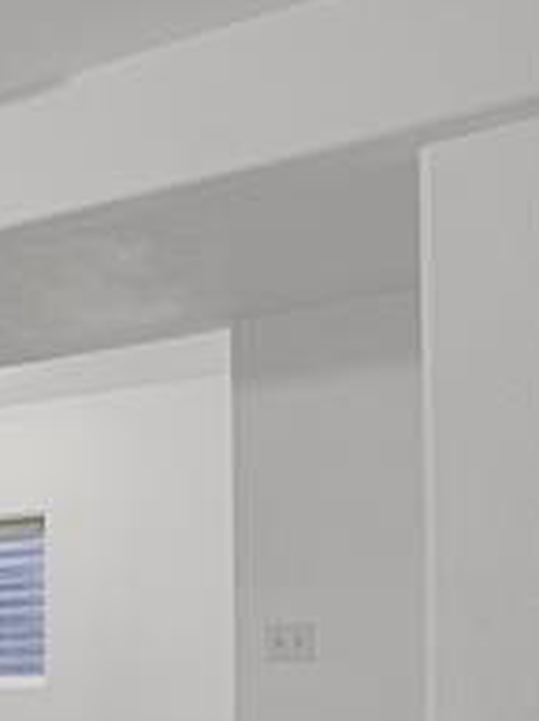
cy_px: 695
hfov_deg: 16.8
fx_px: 1124
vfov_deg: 33.1
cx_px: -632
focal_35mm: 54
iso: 250
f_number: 8
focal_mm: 17
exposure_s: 8
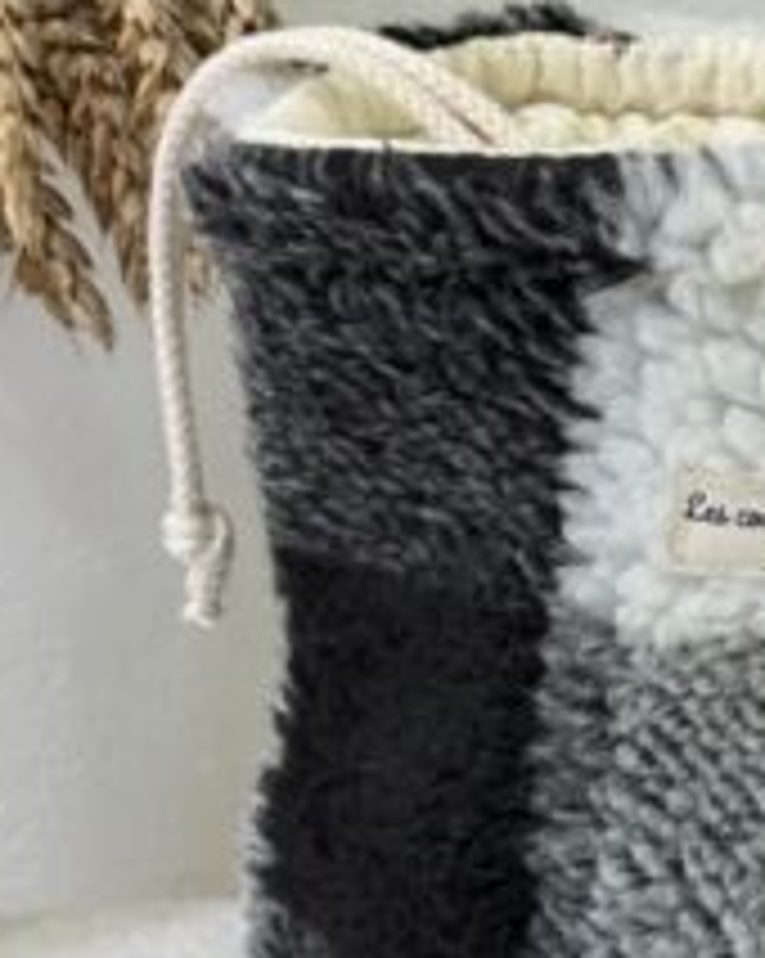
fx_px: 2692
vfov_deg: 20.1
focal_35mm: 95
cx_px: 698
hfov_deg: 16.0
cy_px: 643
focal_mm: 6.76
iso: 125
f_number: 1.78
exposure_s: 1/60
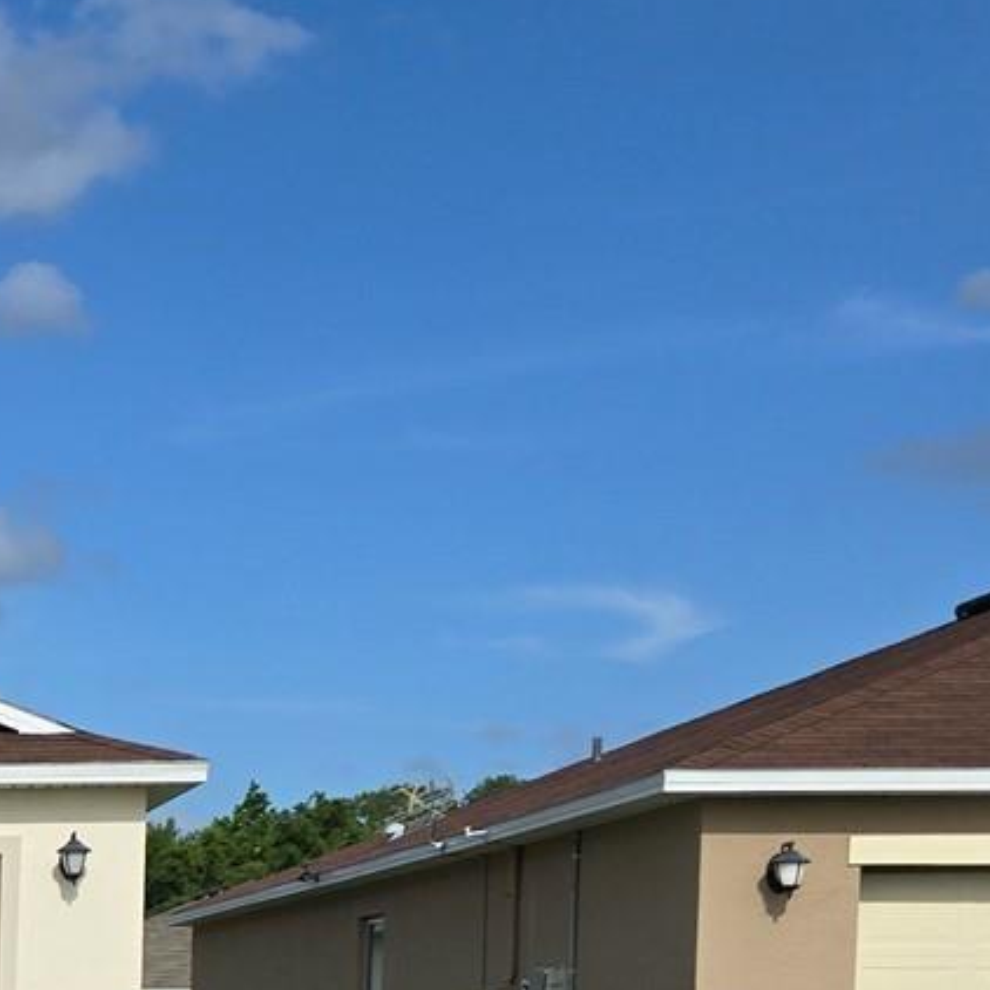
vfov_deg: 21.1
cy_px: 1145
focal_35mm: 77
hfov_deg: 17.7
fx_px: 2491
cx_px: -826
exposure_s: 1/1093
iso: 12
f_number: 1.7
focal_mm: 6.3
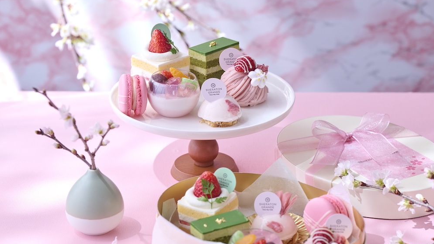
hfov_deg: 14.1
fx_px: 1760
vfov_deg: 7.9
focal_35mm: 153
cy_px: 134
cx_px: 218
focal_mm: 145
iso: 400
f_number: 7.1
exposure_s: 1/160
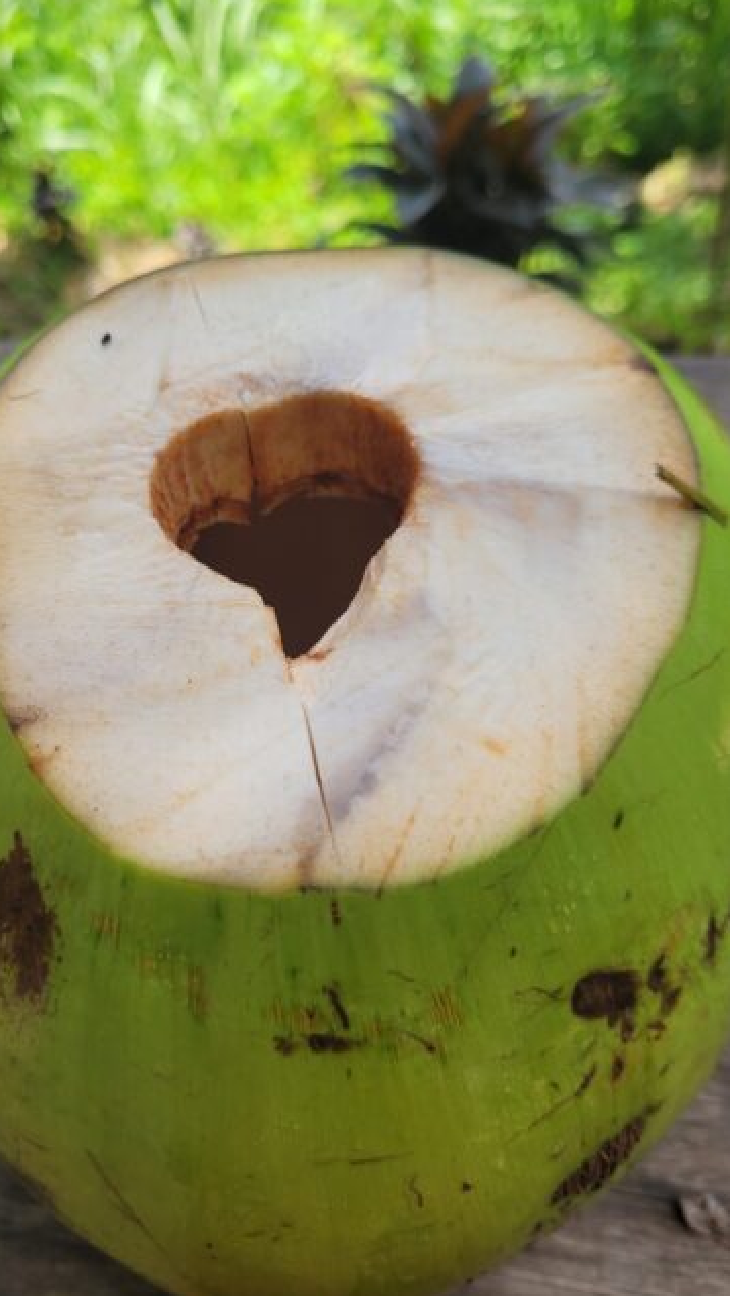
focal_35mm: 29
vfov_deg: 66.1
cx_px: 292
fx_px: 997
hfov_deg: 40.0
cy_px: 651
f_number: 1.8
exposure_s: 1/599
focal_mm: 5.4
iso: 40
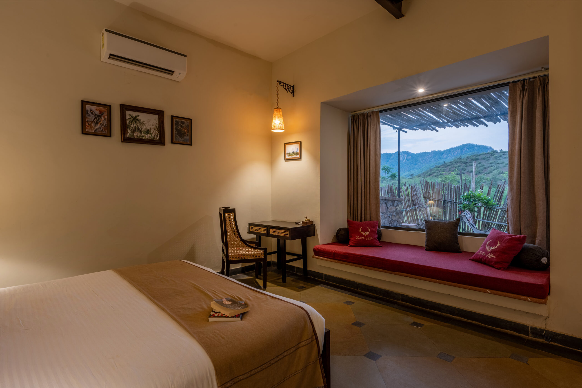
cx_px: 291
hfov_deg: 90.0
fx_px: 291
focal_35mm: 18
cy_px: 194
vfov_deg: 67.4
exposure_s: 1/2.5
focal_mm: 18
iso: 160
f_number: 11
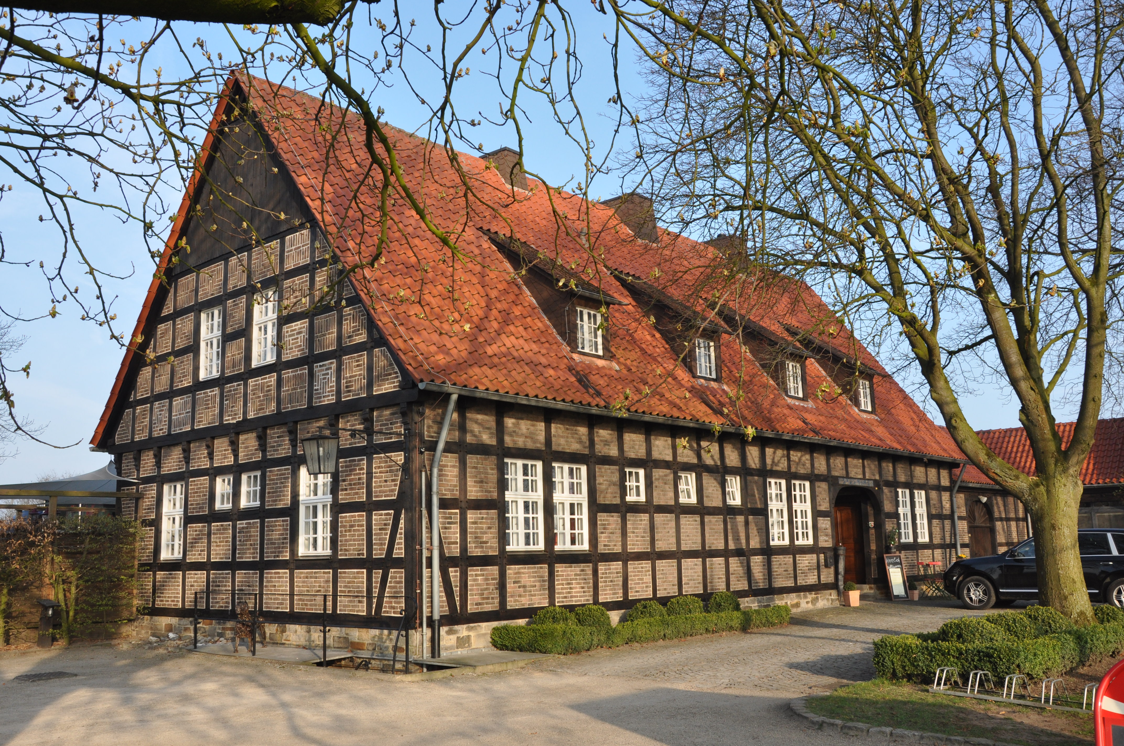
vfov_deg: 39.9
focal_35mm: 33
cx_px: 562
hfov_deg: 57.3
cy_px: 373
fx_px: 1029
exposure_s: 1/320
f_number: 9
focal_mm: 22
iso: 400
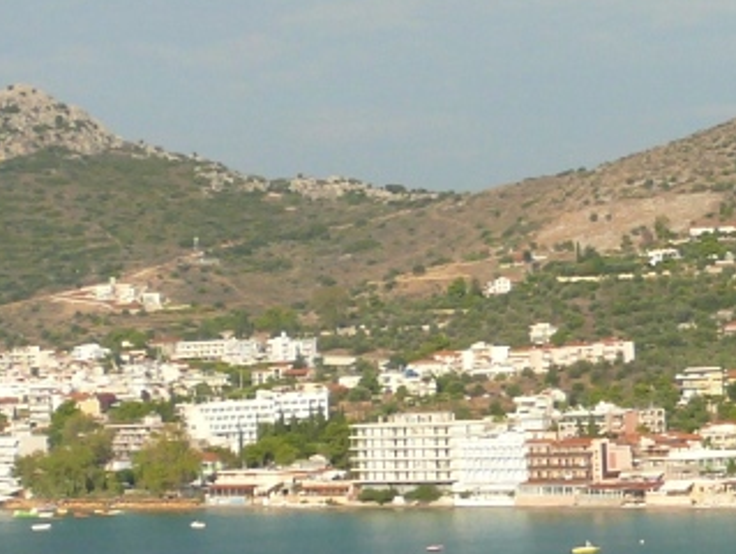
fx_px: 3427
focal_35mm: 161
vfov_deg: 9.1
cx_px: 1256
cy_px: 649
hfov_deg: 11.5
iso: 100
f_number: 5
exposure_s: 1/200
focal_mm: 7.4
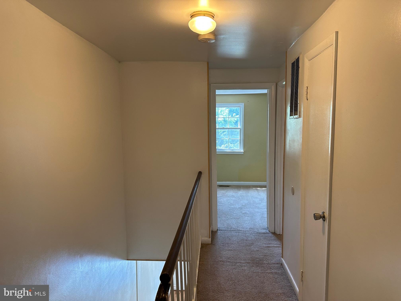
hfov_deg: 71.6
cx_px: 200
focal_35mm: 24
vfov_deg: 56.8
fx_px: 278
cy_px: 150
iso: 160
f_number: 1.78
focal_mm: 6.86
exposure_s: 1/120
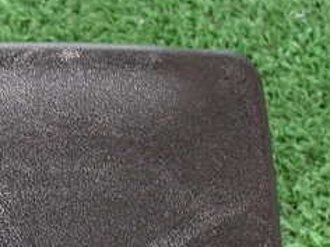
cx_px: -28
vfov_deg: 13.2
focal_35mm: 112
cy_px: 181
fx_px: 1068
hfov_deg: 17.0
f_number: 2.9
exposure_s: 1/40
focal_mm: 7.84
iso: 800
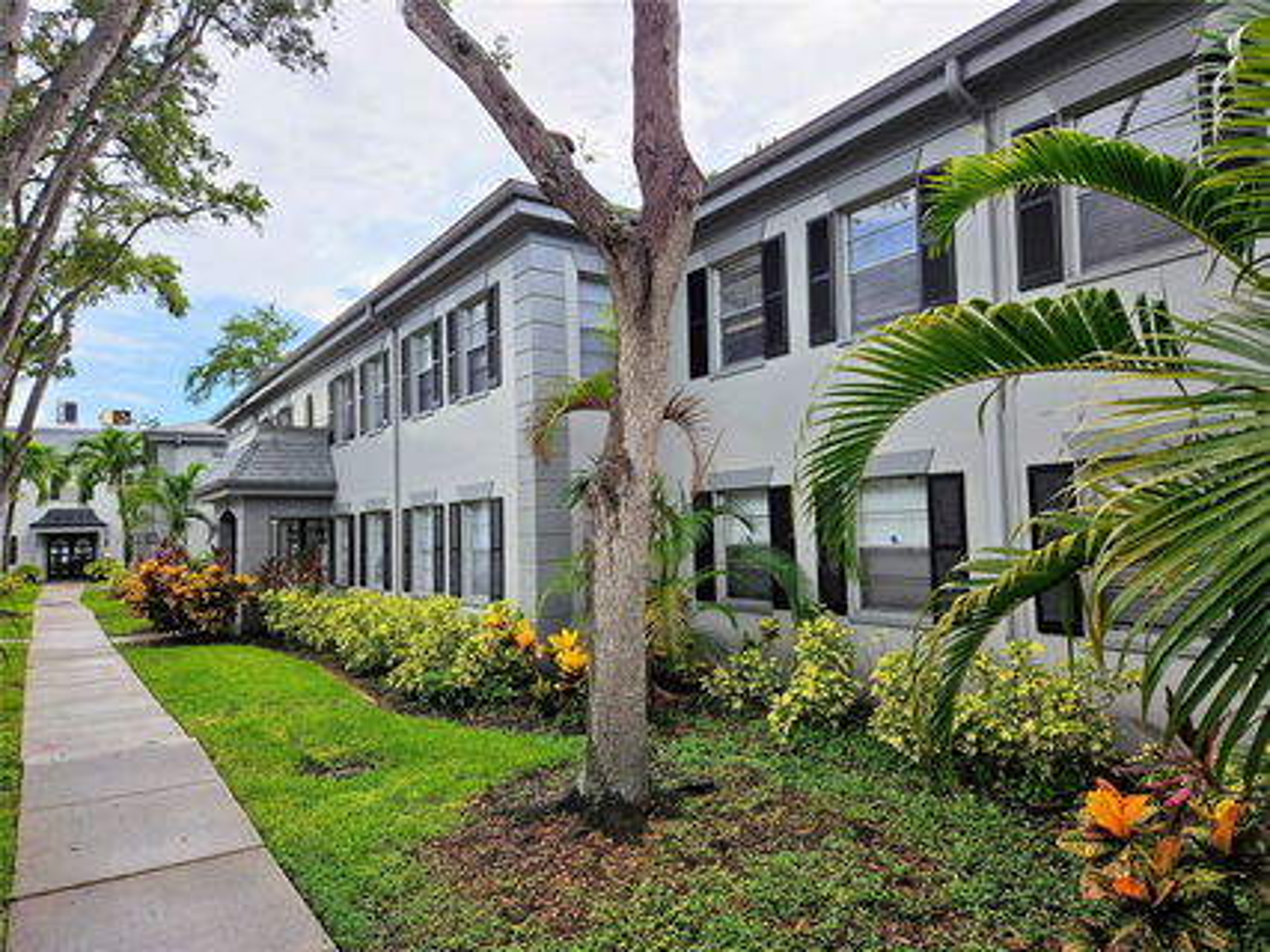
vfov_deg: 58.9
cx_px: 635
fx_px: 844
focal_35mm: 23
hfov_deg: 73.9
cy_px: 476
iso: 25
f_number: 1.8
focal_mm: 5.4
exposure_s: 1/937
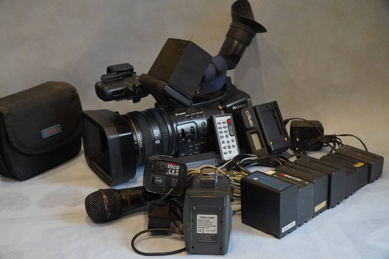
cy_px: 130
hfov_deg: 43.6
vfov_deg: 29.9
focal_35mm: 45
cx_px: 194
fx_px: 486
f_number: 6.3
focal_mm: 30
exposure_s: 1/125
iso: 10000
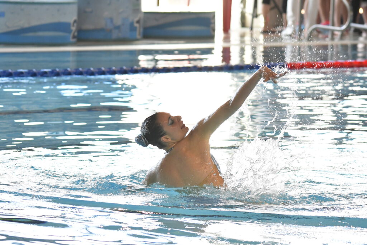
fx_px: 2753
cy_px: 122
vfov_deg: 5.1
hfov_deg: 7.6
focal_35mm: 270
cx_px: 184
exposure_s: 1/500
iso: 4000
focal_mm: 180
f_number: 6.3
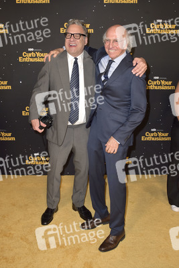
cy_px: 134
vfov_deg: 58.7
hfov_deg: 41.1
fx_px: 238
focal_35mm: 32
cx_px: 90
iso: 320
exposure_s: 1/250
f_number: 7.1
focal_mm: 32
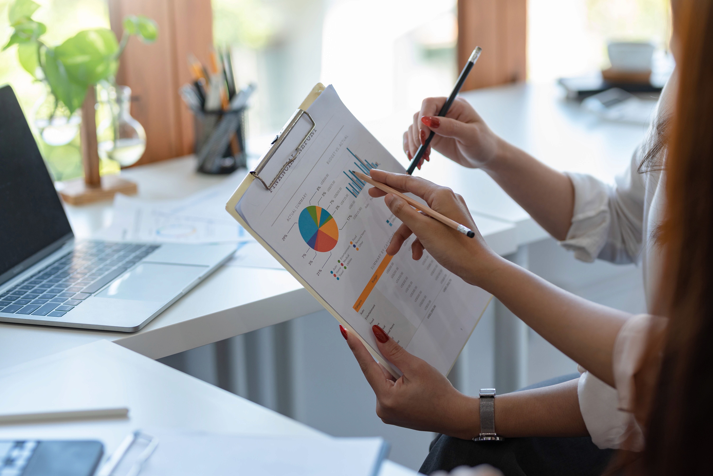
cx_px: 356
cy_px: 238
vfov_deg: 16.1
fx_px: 1684
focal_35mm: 85
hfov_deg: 23.9
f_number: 2.2
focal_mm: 85
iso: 250
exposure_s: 1/200
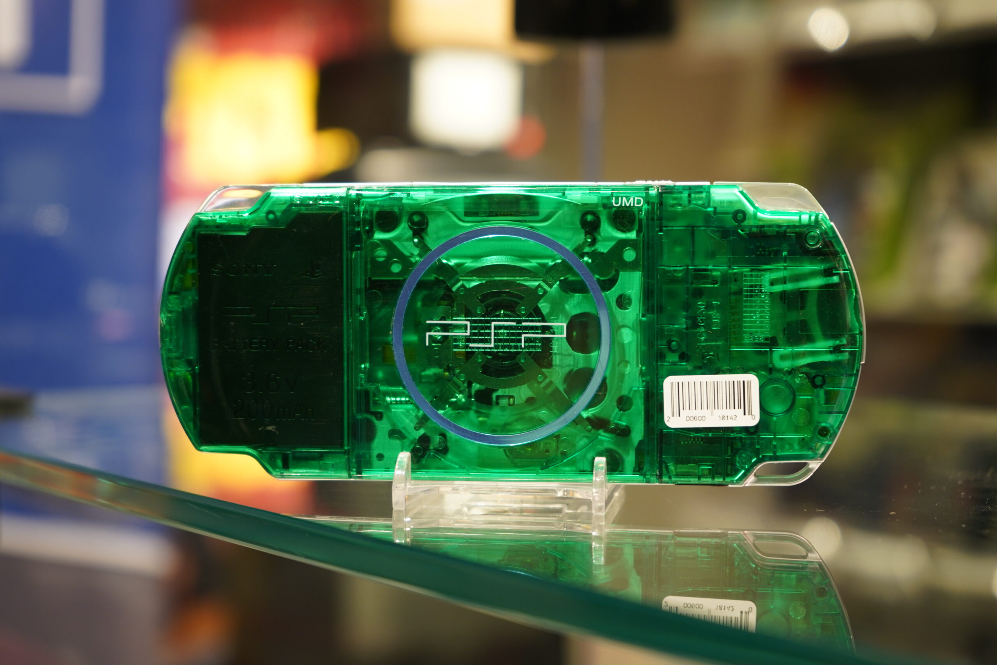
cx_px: 498
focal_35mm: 70
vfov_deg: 19.5
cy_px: 332
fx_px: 1939
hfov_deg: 28.8
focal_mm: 70
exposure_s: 1/15
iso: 640
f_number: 5.6
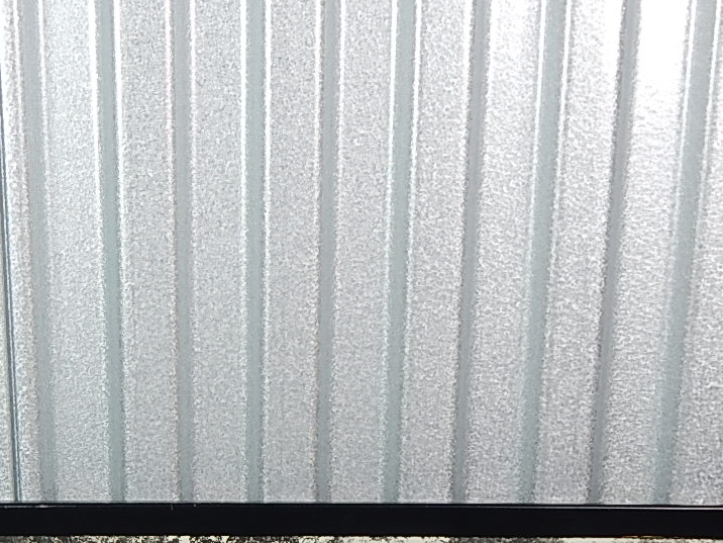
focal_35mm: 76
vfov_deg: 18.8
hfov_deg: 25.4
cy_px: 564
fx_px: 1587
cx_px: 209
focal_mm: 6.1
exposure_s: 1/50
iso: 125
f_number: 3.3
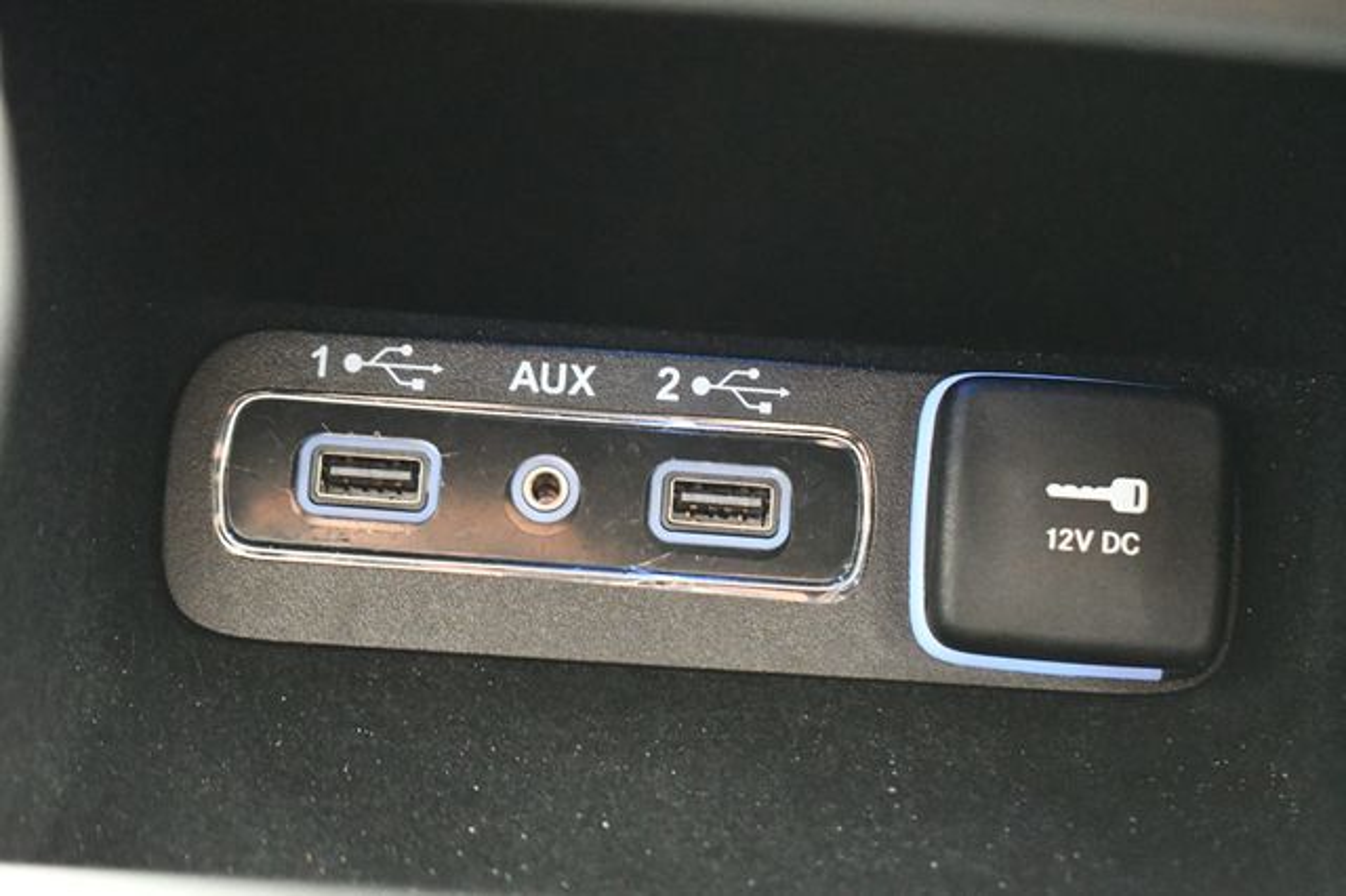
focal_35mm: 67
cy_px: 448
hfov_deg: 30.1
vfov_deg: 20.3
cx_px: 673
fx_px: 2504
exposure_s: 1/60
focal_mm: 45
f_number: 5
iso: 9000
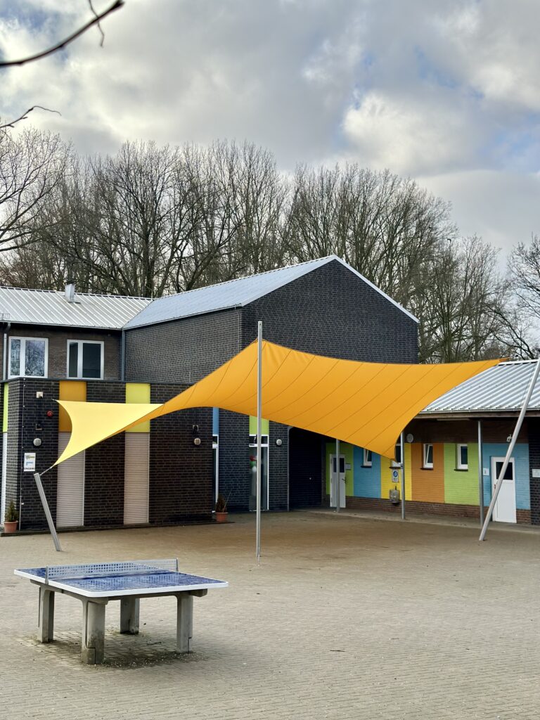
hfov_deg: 30.3
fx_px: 998
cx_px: 270
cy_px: 360
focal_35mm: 48
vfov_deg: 39.7
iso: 100
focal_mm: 6.86
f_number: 1.78
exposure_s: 1/2304
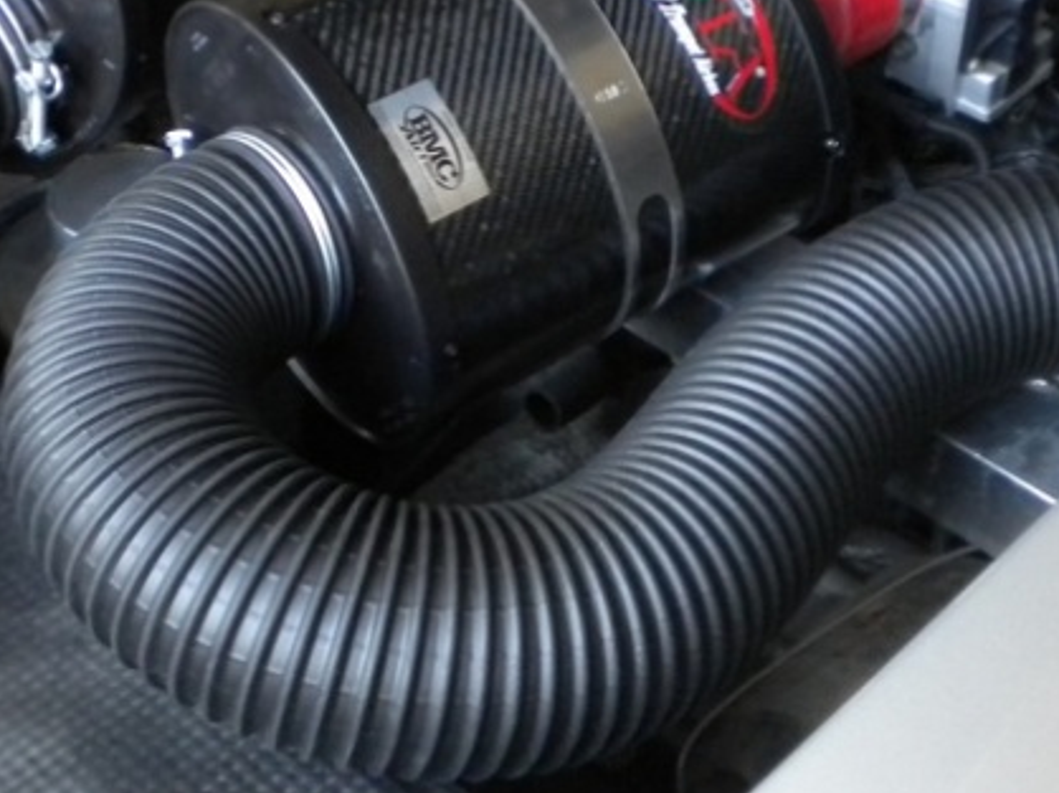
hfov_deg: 28.8
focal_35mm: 67
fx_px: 2049
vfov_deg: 21.7
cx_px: 357
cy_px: 170
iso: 400
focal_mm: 6.3
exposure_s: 1/31.8
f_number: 3.1
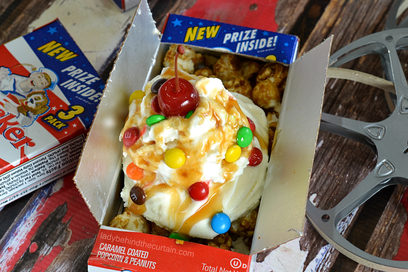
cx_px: 204
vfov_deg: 18.2
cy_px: 136
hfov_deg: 27.0
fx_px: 850
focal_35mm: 75
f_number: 10
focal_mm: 50
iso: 100
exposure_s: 1/3
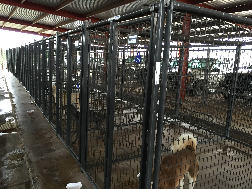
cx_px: 126
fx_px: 211
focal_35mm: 29
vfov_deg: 48.2
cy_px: 94
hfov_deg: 61.7
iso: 80
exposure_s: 1/30
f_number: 2.2
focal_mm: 4.15
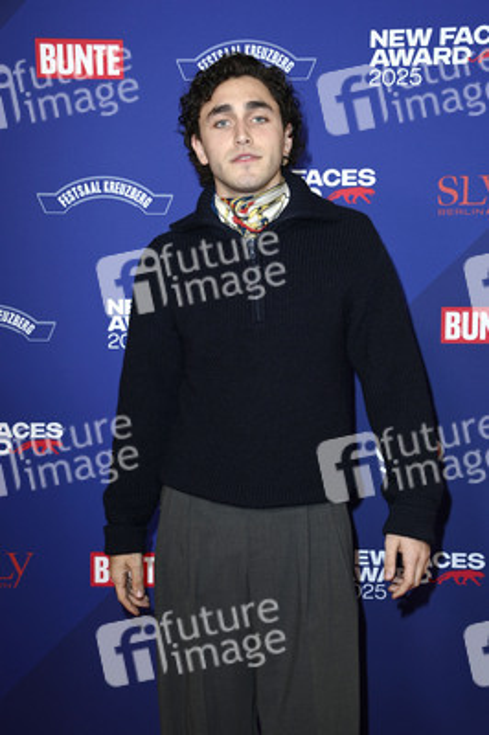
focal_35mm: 56
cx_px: 244
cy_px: 368
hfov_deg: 24.2
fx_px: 1143
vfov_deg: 35.7
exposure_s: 1/250
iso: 800
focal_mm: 56
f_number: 5.6
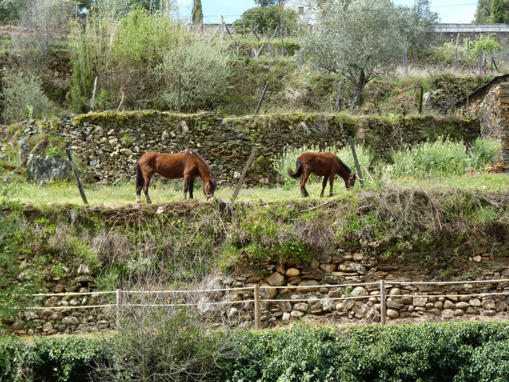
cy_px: 191
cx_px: 254
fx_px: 1338
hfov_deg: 21.5
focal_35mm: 91
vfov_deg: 16.2
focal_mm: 16.1
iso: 80
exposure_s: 1/200
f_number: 4
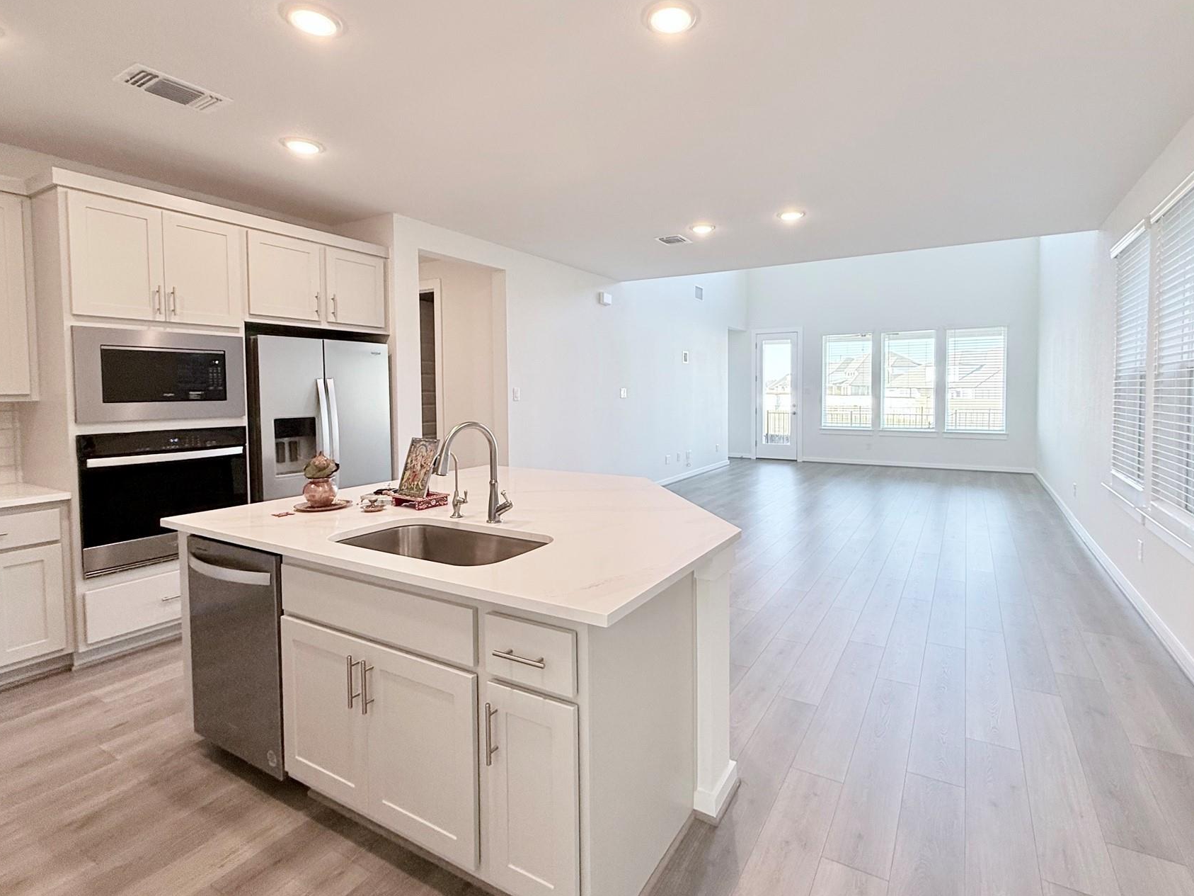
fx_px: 586
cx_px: 659
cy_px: 410
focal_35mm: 17
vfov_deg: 74.6
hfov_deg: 90.7
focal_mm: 2.22
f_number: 2.2
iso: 125
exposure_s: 1/120
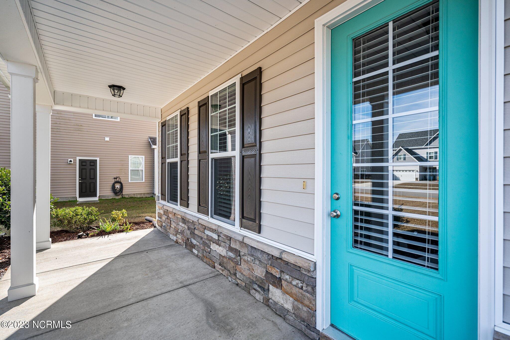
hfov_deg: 96.7
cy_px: 170
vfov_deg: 73.7
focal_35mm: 16
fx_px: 227
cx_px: 255
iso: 250
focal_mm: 16
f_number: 4
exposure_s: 1/800
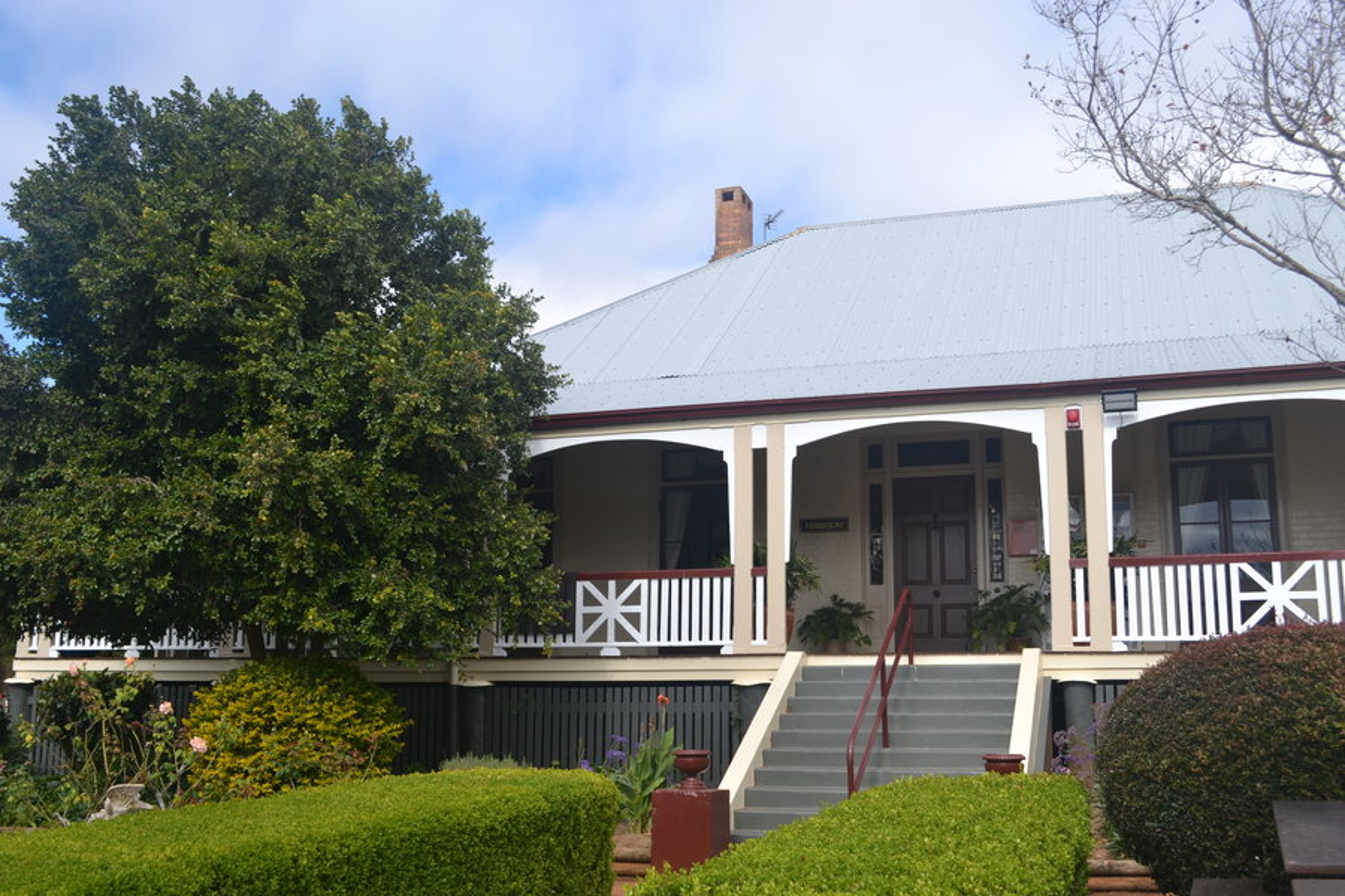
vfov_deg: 36.9
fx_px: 1345
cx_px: 672
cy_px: 448
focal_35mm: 36
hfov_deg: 53.1
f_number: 6.3
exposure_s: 1/160
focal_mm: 24
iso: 100
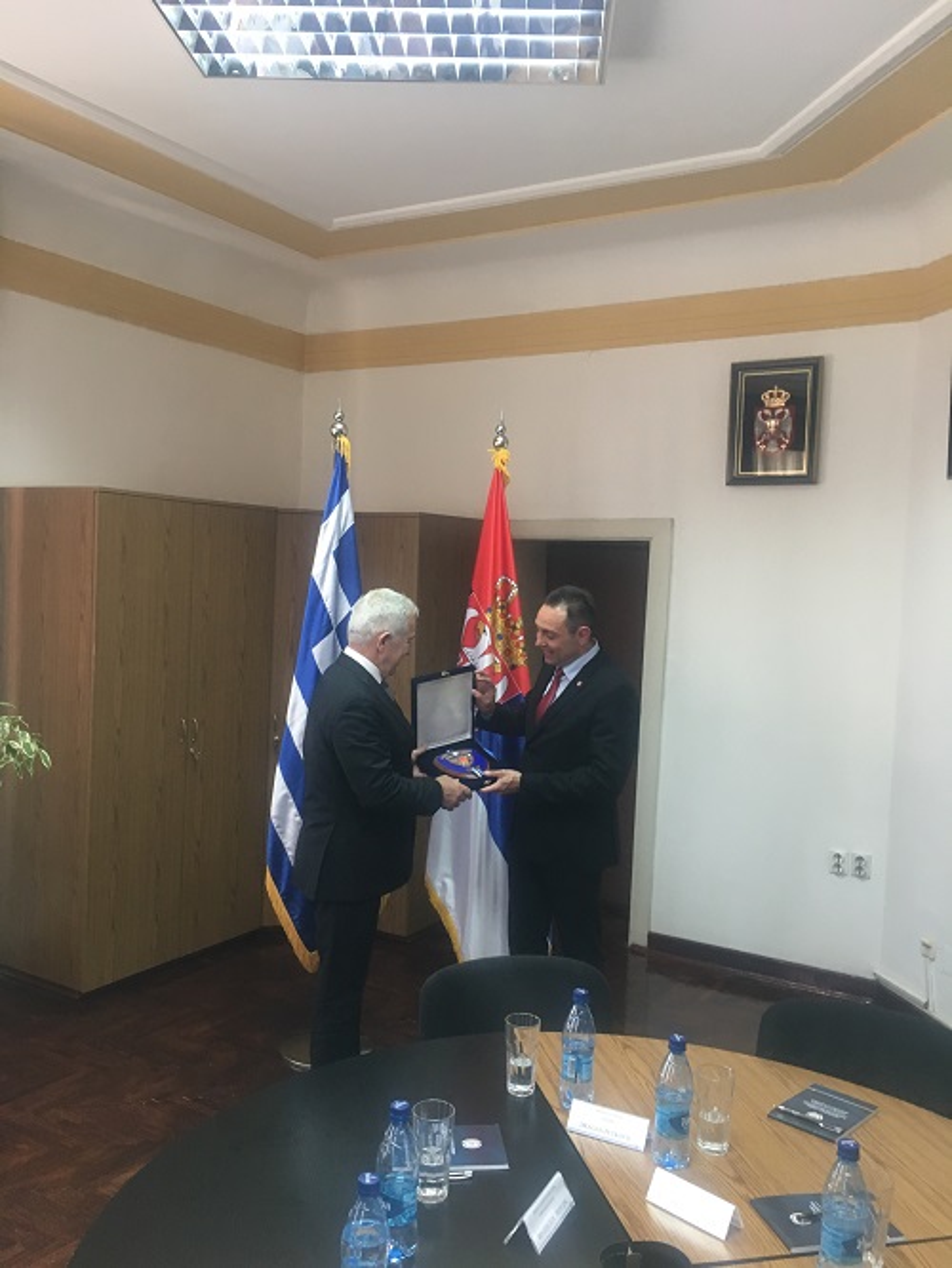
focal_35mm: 29
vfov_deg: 61.6
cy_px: 634
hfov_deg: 48.3
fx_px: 1063
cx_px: 476
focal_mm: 4.15
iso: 125
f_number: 2.2
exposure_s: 1/33
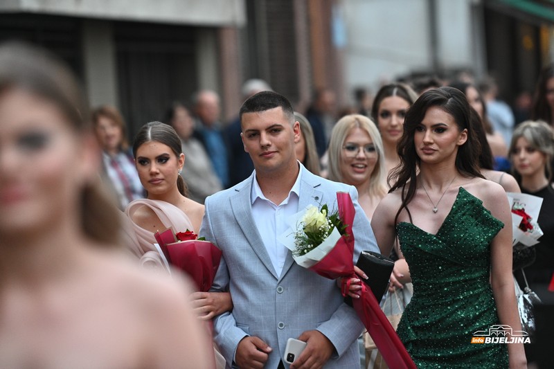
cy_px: 184
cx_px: 277
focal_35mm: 165
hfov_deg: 12.5
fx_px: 2538
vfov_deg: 8.3
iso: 1250
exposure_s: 1/200
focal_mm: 165
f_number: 3.2
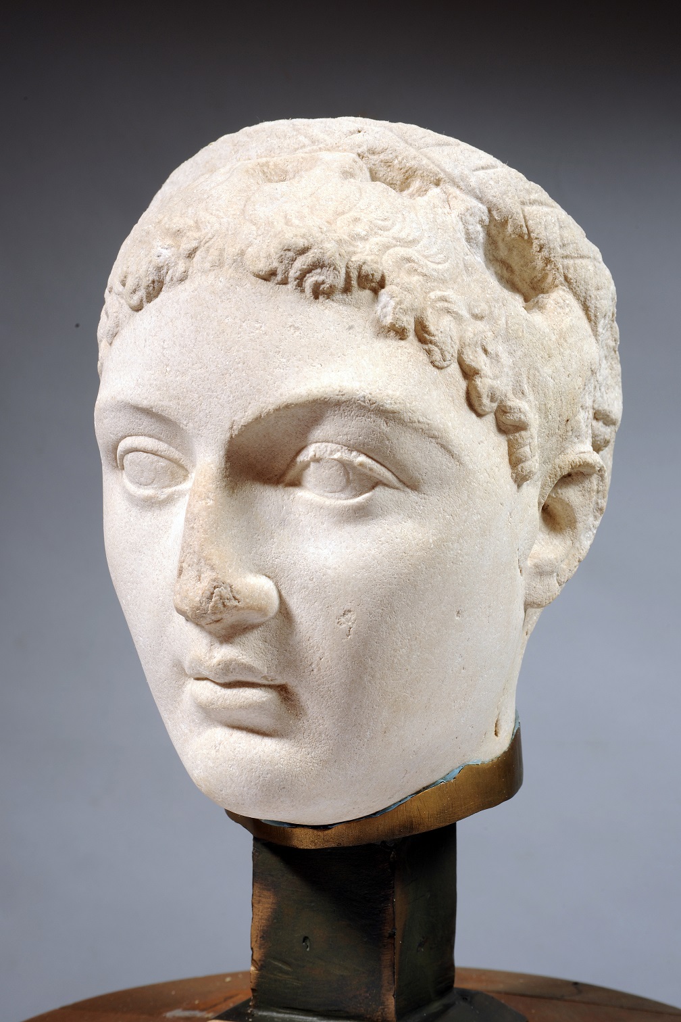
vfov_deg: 23.9
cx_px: 340
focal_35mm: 85
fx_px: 2412
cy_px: 511
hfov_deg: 16.1
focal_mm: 85
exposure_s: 1/160
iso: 100
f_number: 18
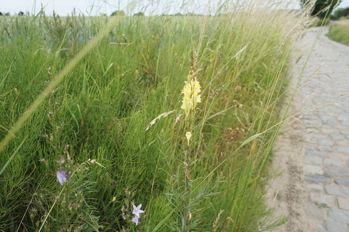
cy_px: 116
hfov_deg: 62.0
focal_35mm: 30
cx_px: 174
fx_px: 290
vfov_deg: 43.5
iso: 200
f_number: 8
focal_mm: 20
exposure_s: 1/200
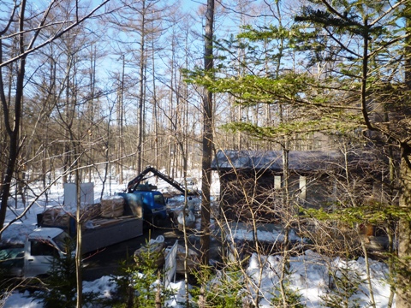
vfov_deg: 54.9
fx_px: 297
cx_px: 206
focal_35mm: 25
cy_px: 154
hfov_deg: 69.4
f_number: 2.8
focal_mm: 4.4
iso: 80
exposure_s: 1/500
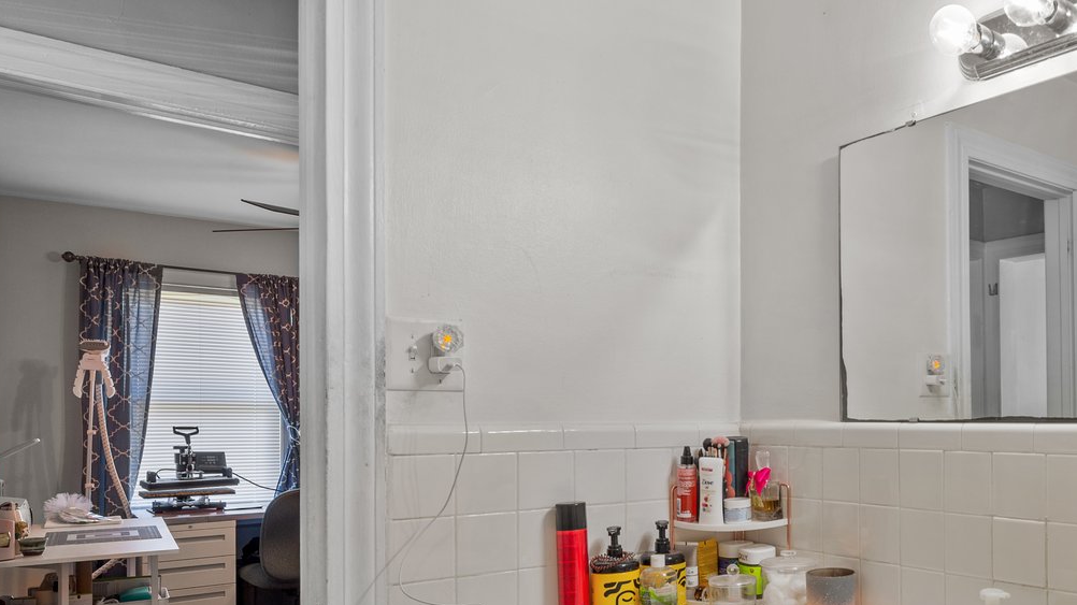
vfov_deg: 38.1
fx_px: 857
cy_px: 442
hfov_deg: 57.5
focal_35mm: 30
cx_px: 918
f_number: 8
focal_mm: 14
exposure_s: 1/2.5
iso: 100
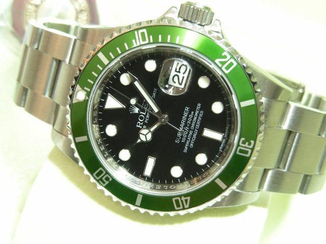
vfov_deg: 21.0
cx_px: 163
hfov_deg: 27.8
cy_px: 122
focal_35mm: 70
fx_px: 659
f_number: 3.5
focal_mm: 11.7
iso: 200
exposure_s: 1/13.7
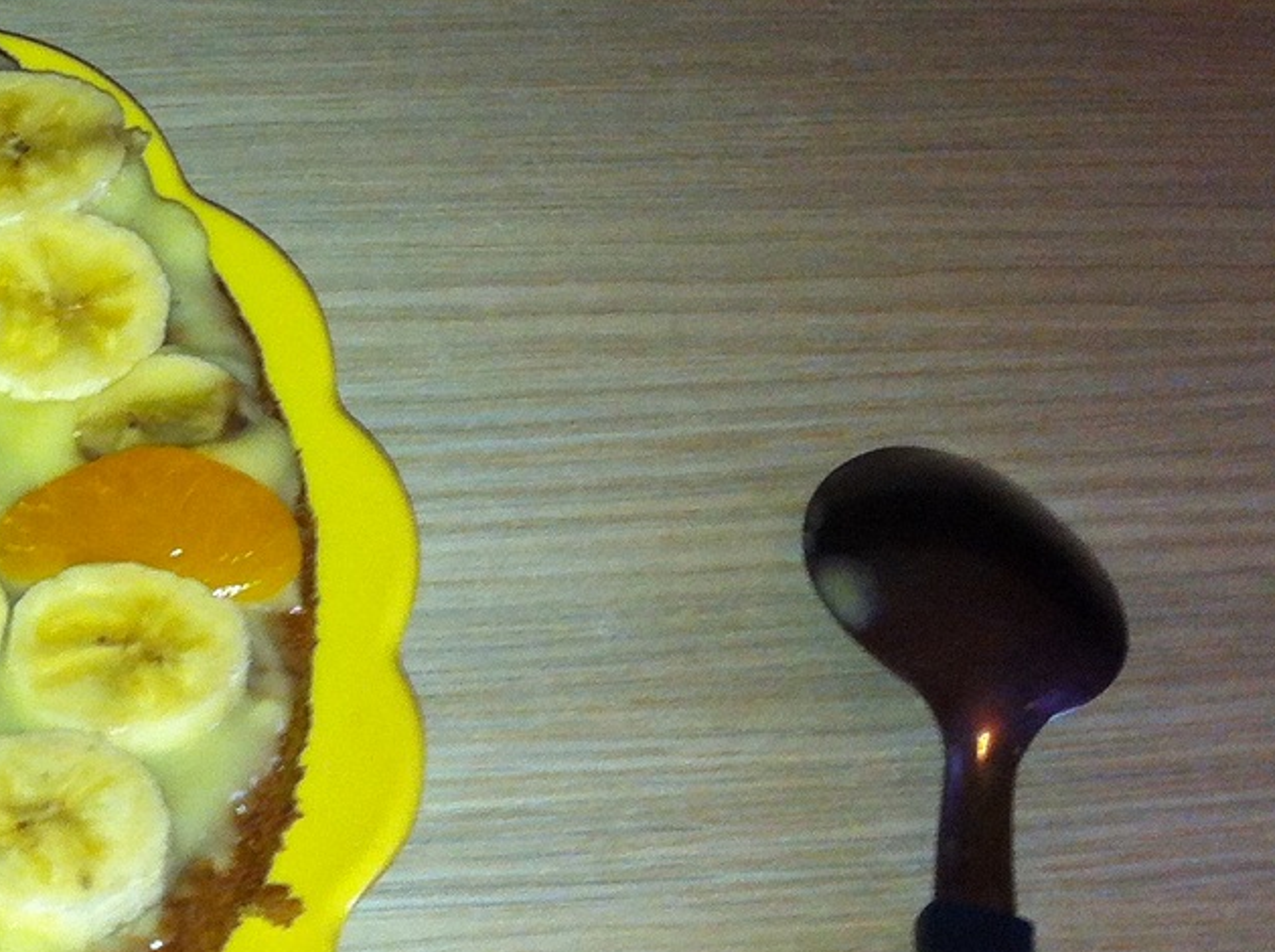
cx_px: -522
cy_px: 444
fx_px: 3715
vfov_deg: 14.6
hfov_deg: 17.8
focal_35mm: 101
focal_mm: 3.85
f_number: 2.8
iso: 80
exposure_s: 1/27
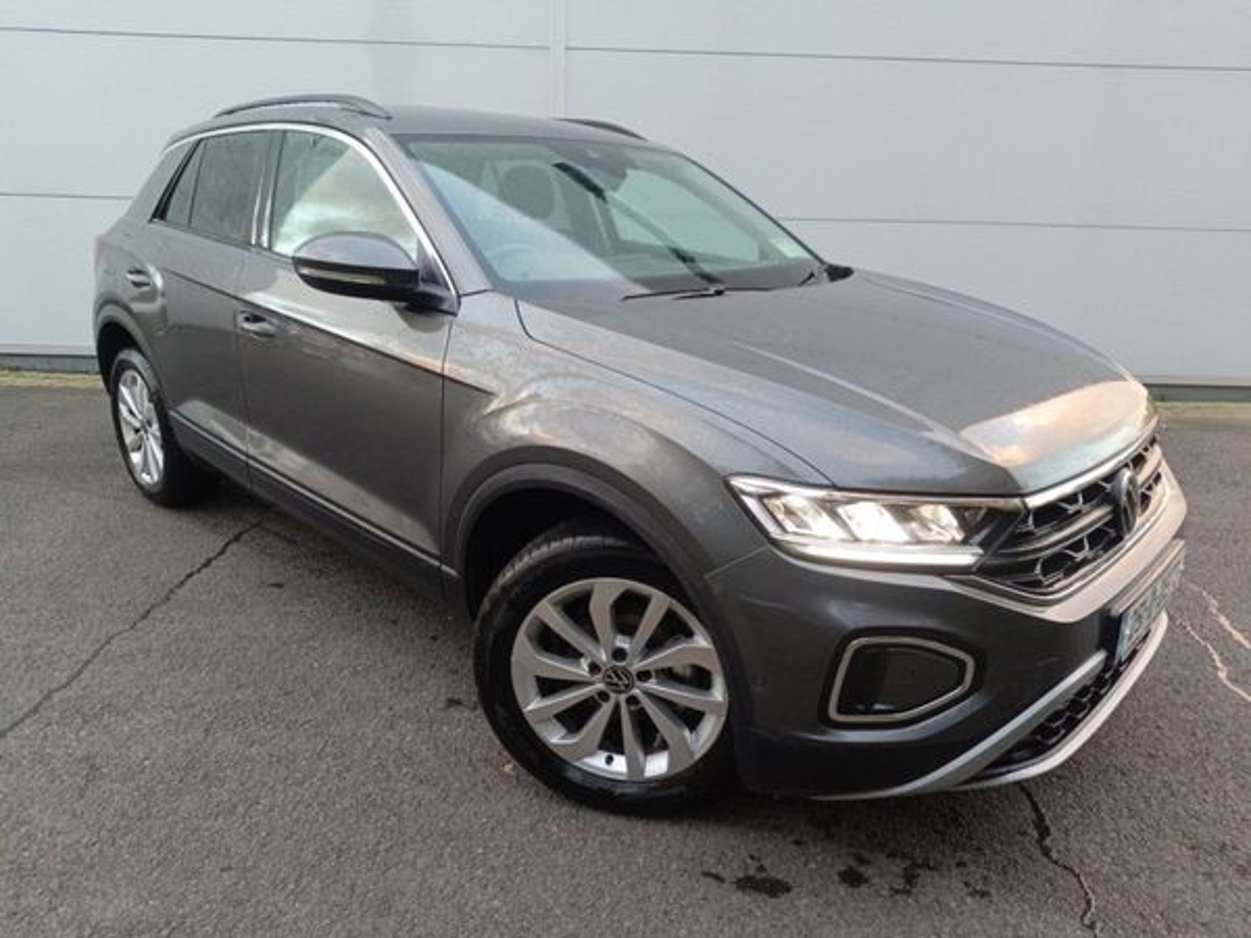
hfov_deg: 71.6
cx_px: 626
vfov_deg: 56.8
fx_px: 867
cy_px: 469
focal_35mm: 24
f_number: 1.88
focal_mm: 5.59
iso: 402
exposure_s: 1/101
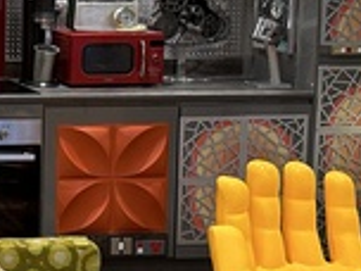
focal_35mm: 95
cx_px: -235
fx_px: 991
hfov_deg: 17.7
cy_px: 71
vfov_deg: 15.5
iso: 200
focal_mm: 6.86
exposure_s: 1/50
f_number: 1.78
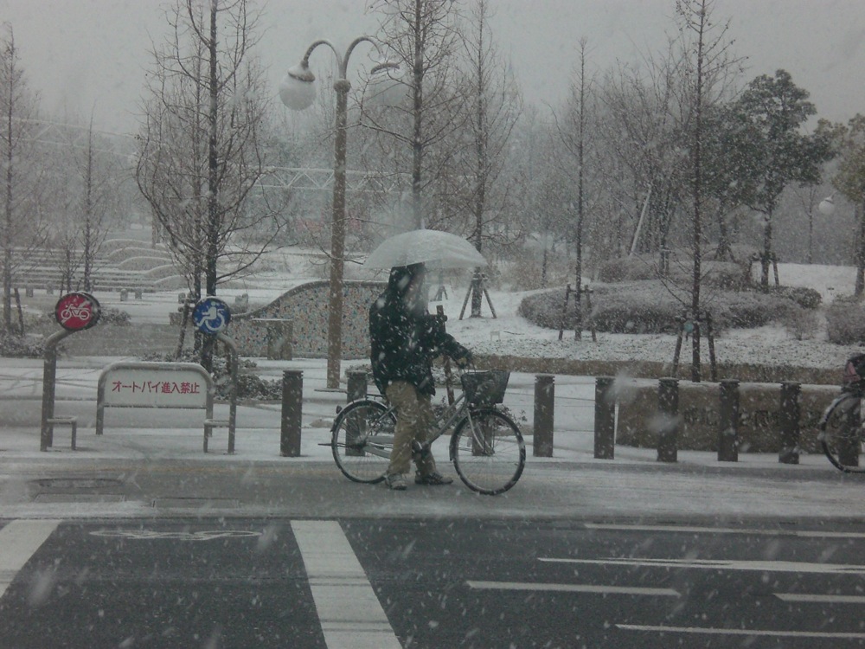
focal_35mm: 114
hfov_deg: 17.3
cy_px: 324
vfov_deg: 13.0
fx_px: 2849
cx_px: 432
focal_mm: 18.9
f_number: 5.9
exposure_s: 1/125
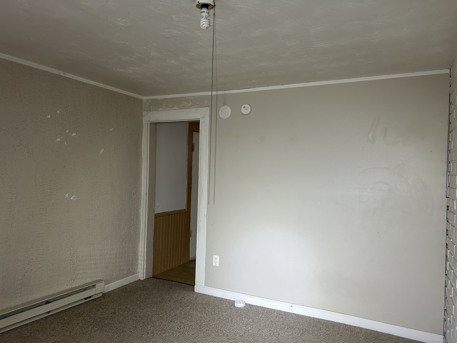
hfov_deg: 67.3
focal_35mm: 26
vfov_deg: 53.1
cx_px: 228
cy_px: 172
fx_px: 343
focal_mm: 5.7
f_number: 1.5
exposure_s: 1/75
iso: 125
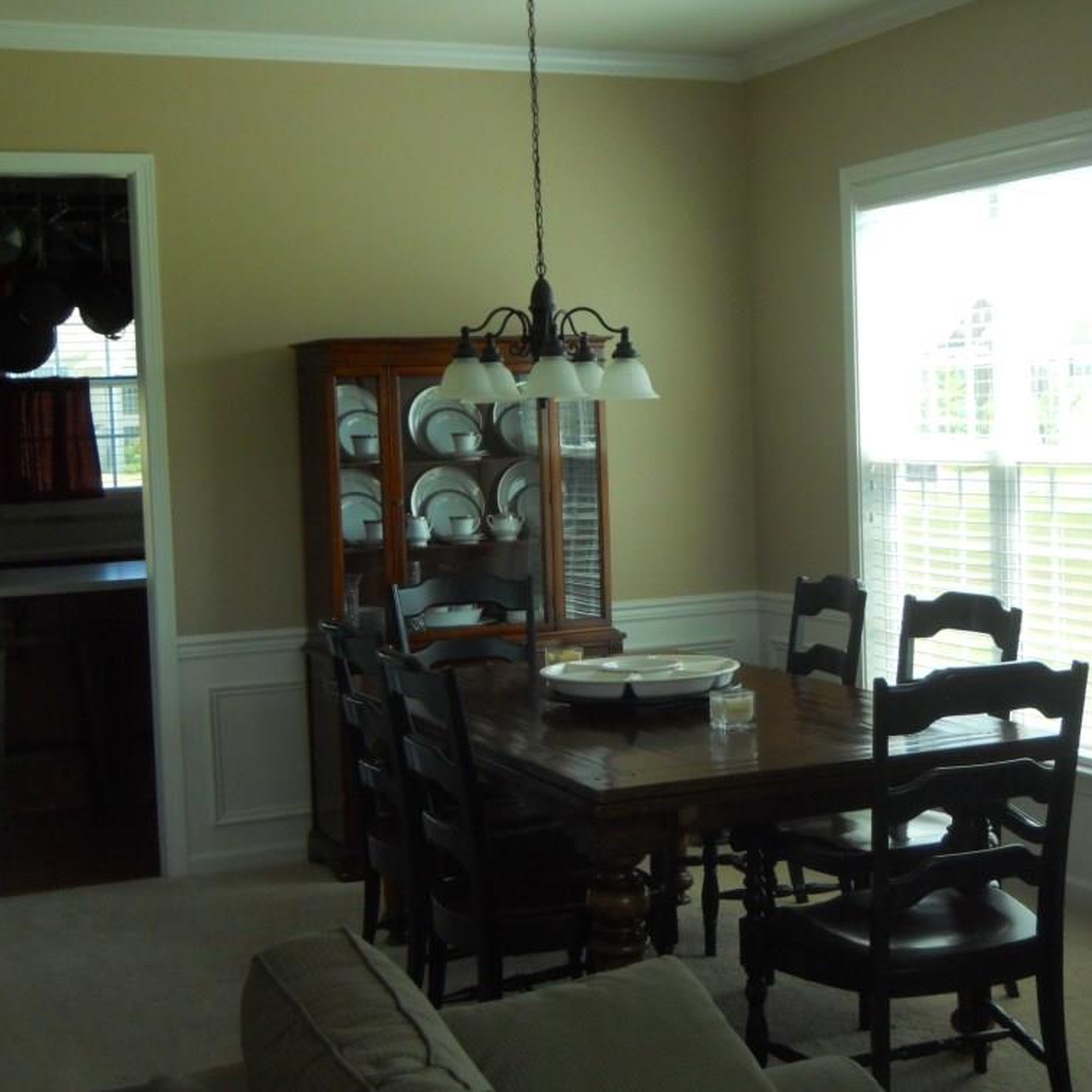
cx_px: 701
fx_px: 1963
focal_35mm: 55
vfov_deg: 31.1
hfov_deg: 30.9
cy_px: 550
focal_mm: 8.3
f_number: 3.4
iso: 320
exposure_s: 1/250
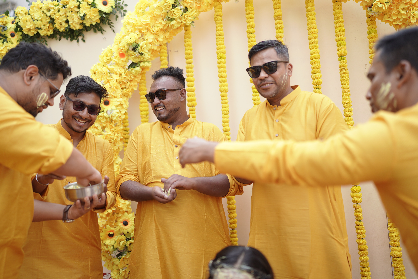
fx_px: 406
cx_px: 209
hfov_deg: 54.4
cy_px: 140
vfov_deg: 37.9
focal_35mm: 35
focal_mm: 35
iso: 125
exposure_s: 1/1250
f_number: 1.4
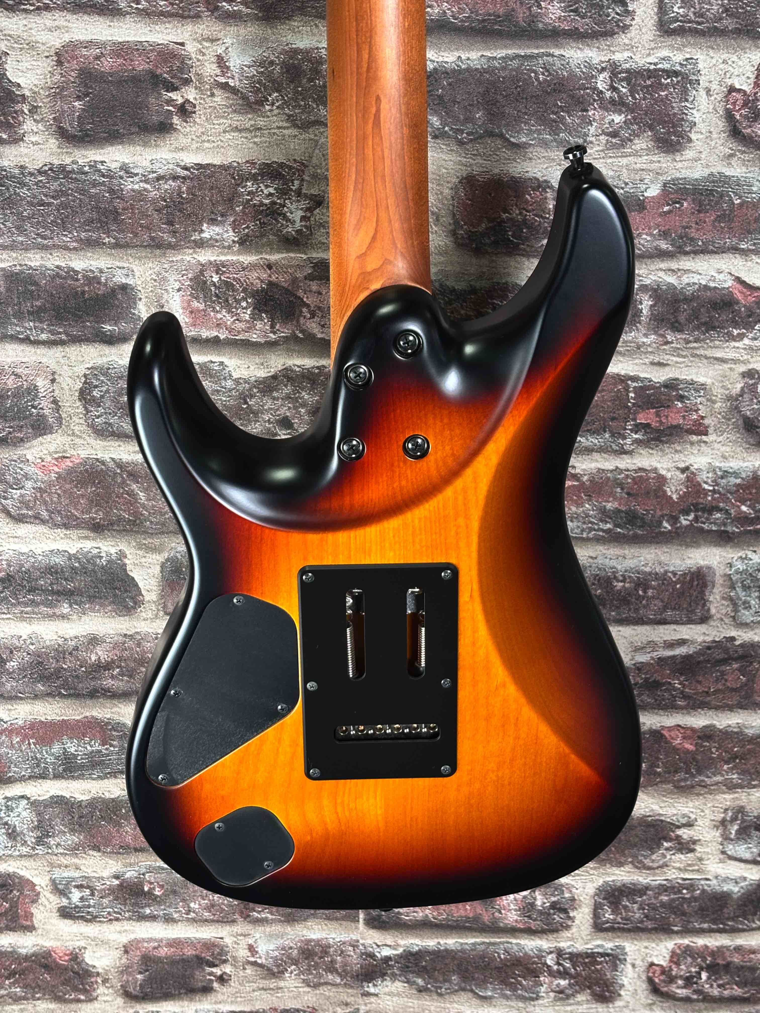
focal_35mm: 52
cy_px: 506
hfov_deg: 28.0
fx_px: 1522
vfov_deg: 36.8
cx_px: 380
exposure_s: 1/60
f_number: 1.6
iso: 80
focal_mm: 5.96
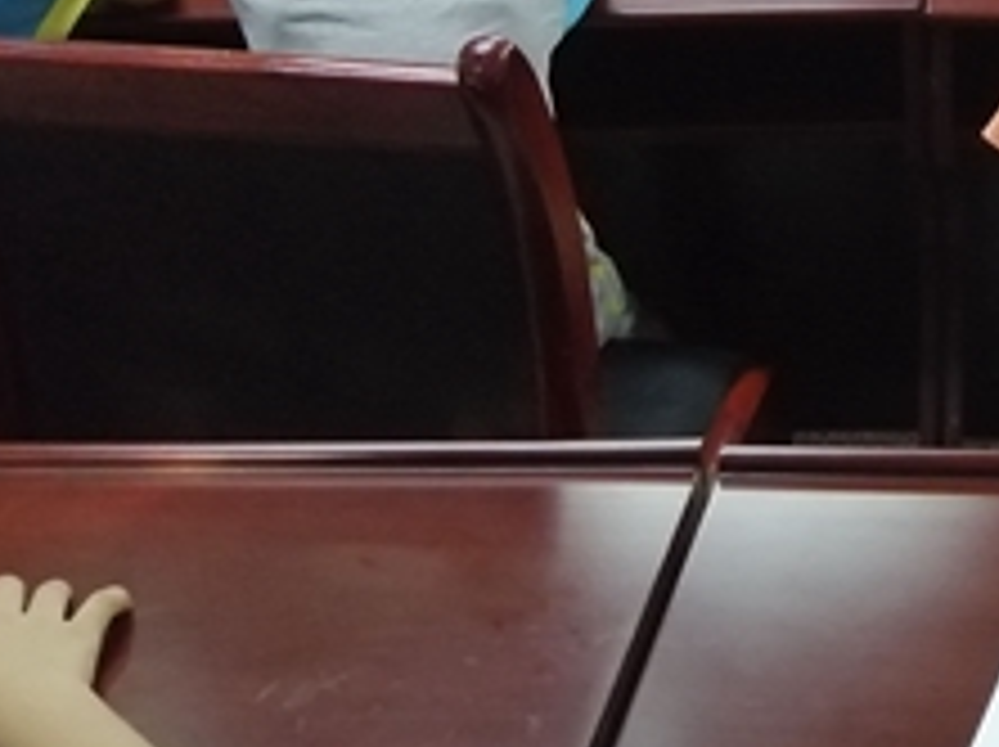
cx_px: 1224
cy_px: -230
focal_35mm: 78
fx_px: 2249
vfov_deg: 17.6
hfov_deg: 22.8
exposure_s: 1/100
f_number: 1.8
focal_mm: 3.88
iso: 640
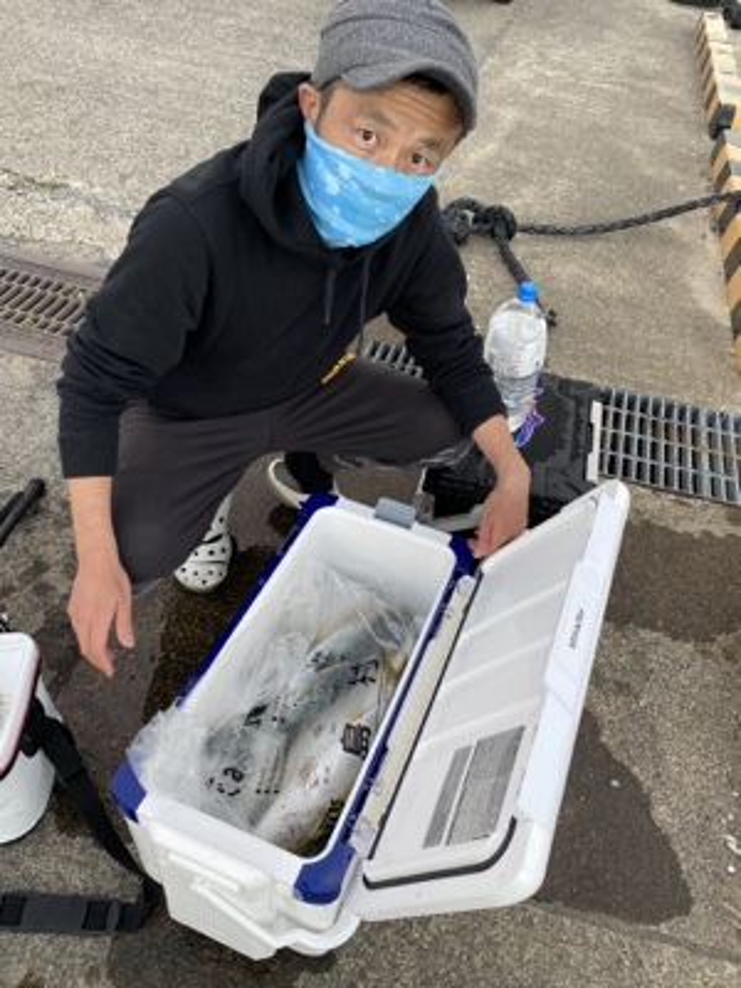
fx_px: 742
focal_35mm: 26
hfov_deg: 53.1
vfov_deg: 67.3
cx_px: 370
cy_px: 494
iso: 125
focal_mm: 4.25
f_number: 1.8
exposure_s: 1/118
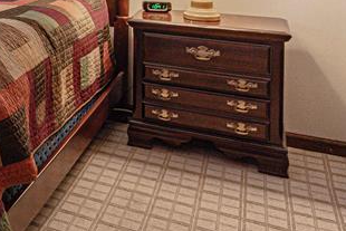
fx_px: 538
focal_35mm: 56
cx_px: -124
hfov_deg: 28.2
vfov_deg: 21.9
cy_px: -67
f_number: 4
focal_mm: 16
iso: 1250
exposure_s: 1/800
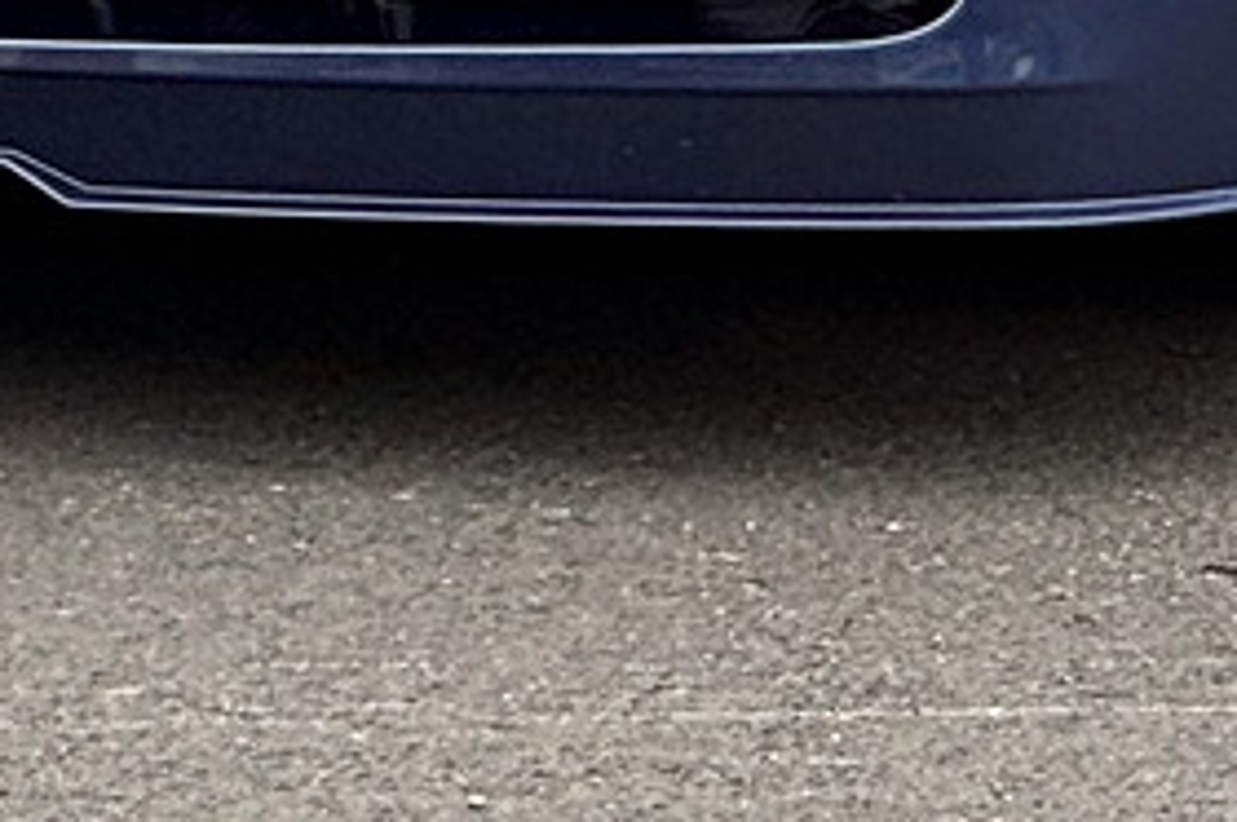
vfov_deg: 3.4
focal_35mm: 401
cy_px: -1472
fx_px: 13763
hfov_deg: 5.1
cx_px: 1228
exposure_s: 1/99
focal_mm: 9
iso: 64
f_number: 2.8
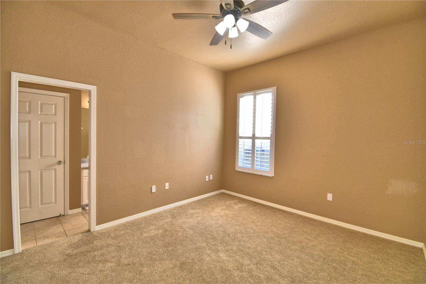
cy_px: 142
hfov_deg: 100.4
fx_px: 177
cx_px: 213
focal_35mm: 15
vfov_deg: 77.3
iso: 200
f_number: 4.5
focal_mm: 10
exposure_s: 1/60
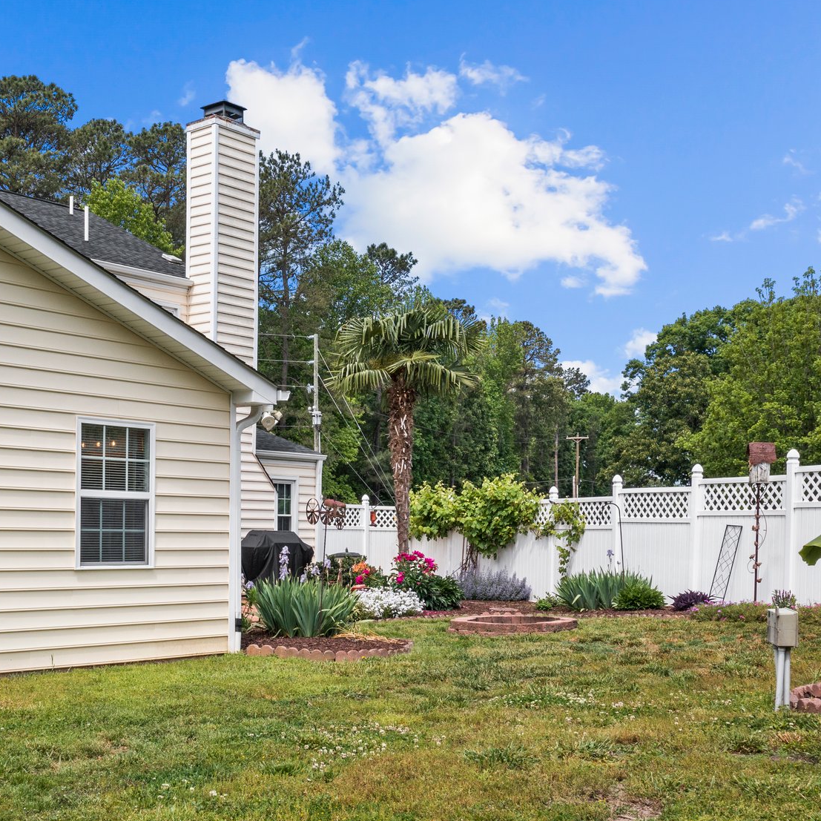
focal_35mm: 44
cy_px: 447
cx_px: 263
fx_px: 1181
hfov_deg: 37.9
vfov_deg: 38.3
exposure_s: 1/500
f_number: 5.6
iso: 100
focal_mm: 10.26
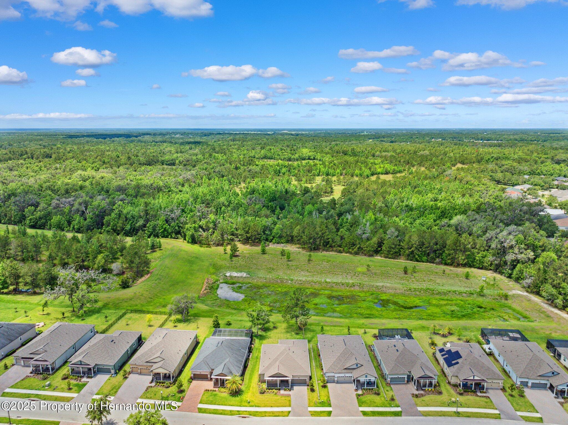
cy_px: 212
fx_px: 394
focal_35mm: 24
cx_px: 284
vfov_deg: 56.8
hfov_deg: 71.6
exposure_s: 1/4000
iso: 230
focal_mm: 12.3
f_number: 2.8
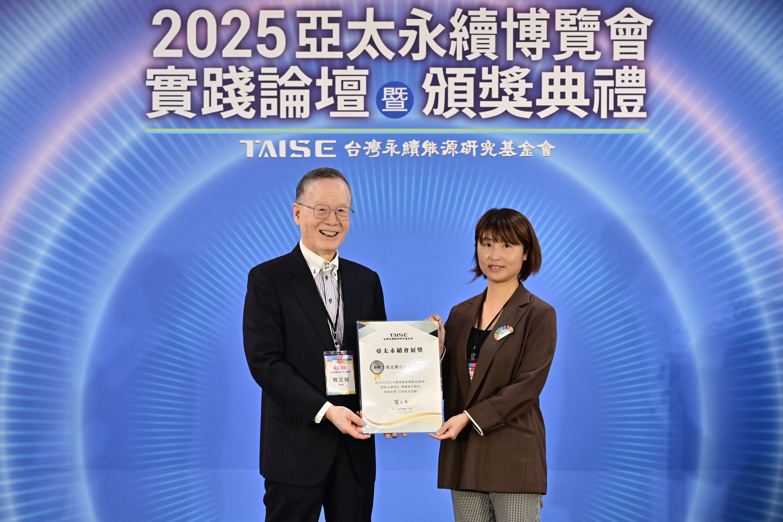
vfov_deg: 12.5
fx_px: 2392
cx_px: 392
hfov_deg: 18.6
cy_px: 261
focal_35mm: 110
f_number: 5
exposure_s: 1/160
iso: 800
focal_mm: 110
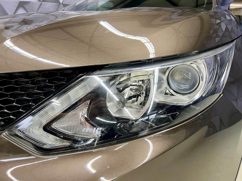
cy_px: 90
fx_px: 182
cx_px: 121
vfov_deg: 53.1
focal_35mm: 26
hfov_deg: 67.3
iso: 125
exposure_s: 1/50
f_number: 1.5
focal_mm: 5.7
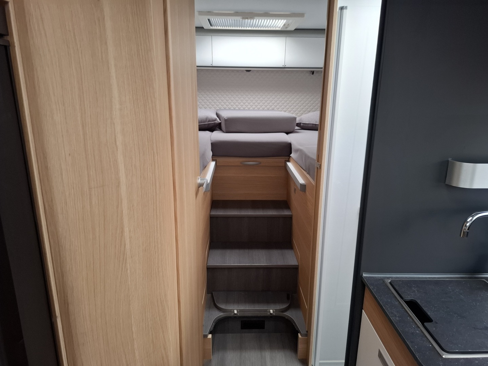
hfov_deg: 73.9
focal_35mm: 23
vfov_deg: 58.9
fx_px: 324
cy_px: 183
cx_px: 244
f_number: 1.8
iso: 250
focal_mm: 5.54
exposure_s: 1/33
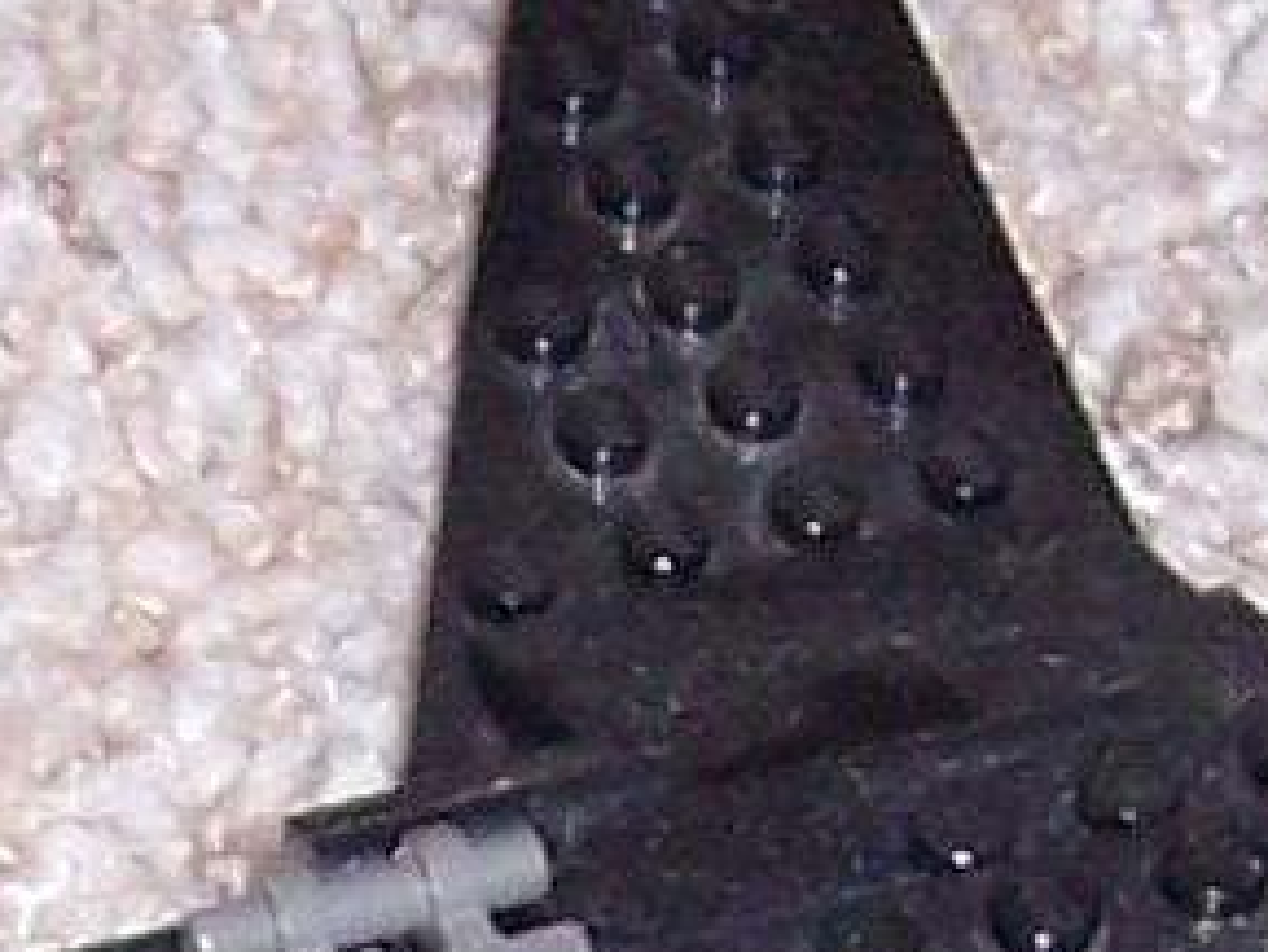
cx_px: 347
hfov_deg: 7.3
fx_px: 9931
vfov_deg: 5.4
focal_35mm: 271
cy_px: 1860
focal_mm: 5.6
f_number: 2.7
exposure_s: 1/60
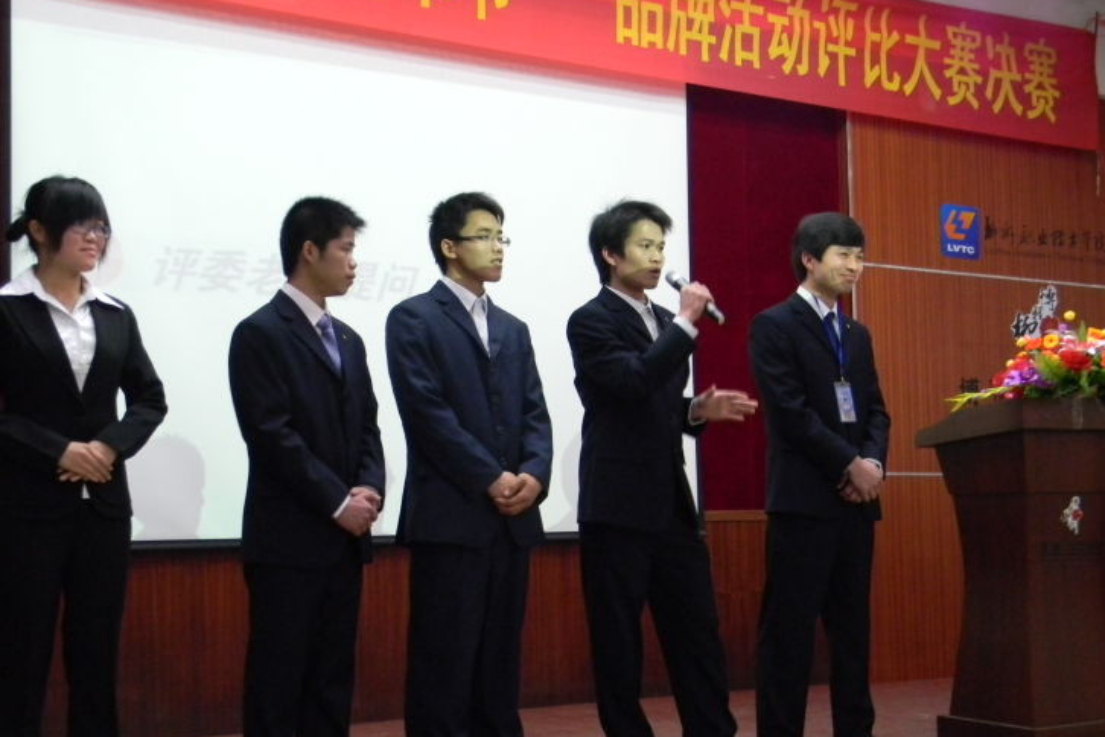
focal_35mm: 47
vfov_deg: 28.6
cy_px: 429
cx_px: 511
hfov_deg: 41.9
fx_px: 1443
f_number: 3.8
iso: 400
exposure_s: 1/16
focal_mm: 7.3
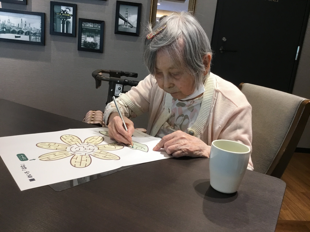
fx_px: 278
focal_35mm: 31
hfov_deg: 58.4
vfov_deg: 45.4
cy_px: 116
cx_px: 155
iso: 40
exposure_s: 1/30
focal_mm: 3.3
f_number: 2.4
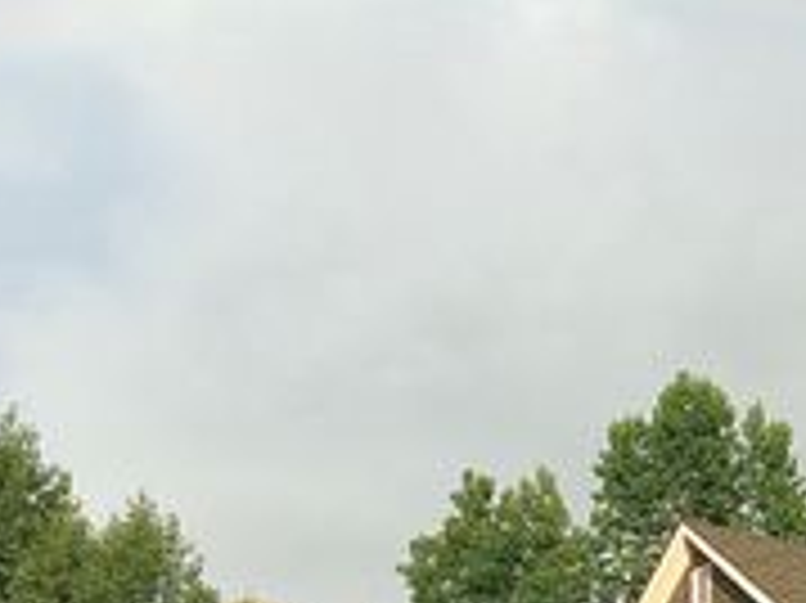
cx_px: 982
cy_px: 619
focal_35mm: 81
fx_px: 1885
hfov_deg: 22.2
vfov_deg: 17.7
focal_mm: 4.15
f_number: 2.2
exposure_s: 1/760
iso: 32
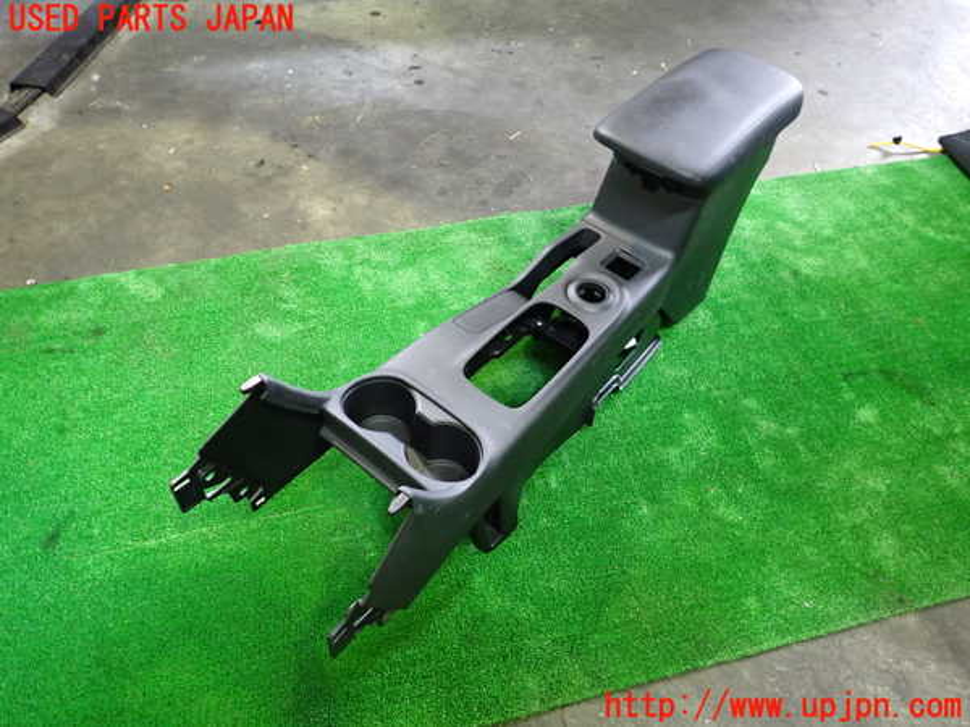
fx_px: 701
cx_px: 485
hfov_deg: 69.4
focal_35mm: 25
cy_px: 364
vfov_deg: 54.9
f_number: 2
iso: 500
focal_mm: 4.5
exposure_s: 1/30
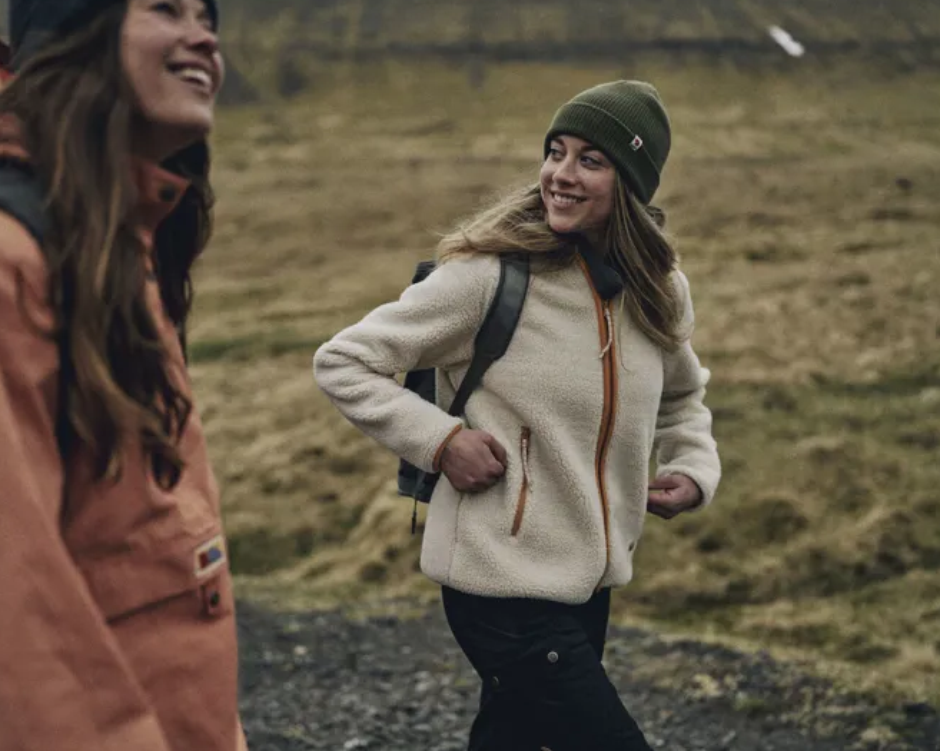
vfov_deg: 37.3
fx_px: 1112
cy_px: 371
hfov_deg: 45.8
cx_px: 466
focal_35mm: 40
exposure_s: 1/800
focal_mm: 35
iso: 125
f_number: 1.6
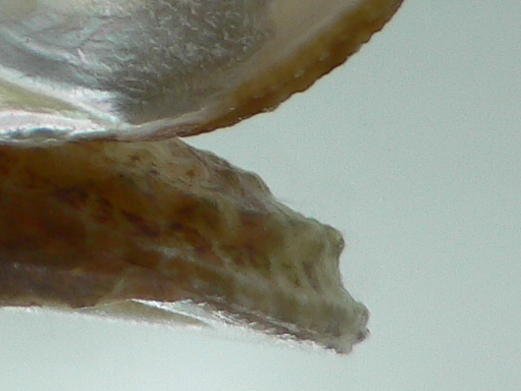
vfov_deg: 10.5
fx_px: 2001
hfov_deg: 14.1
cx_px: -199
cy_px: -322
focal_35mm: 133
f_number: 2.8
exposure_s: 1/100
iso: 80
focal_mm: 4.6
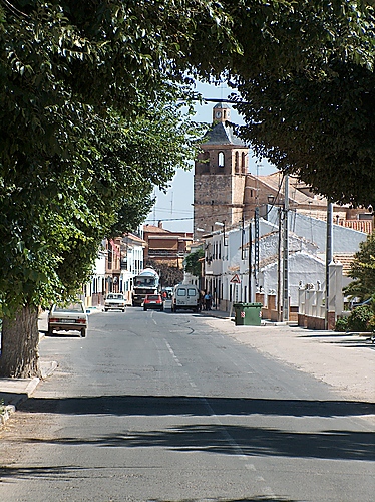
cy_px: 251
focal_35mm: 186
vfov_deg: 10.6
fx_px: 2691
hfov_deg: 8.0
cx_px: 188
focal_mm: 38.22
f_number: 4.3
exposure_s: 1/637
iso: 100
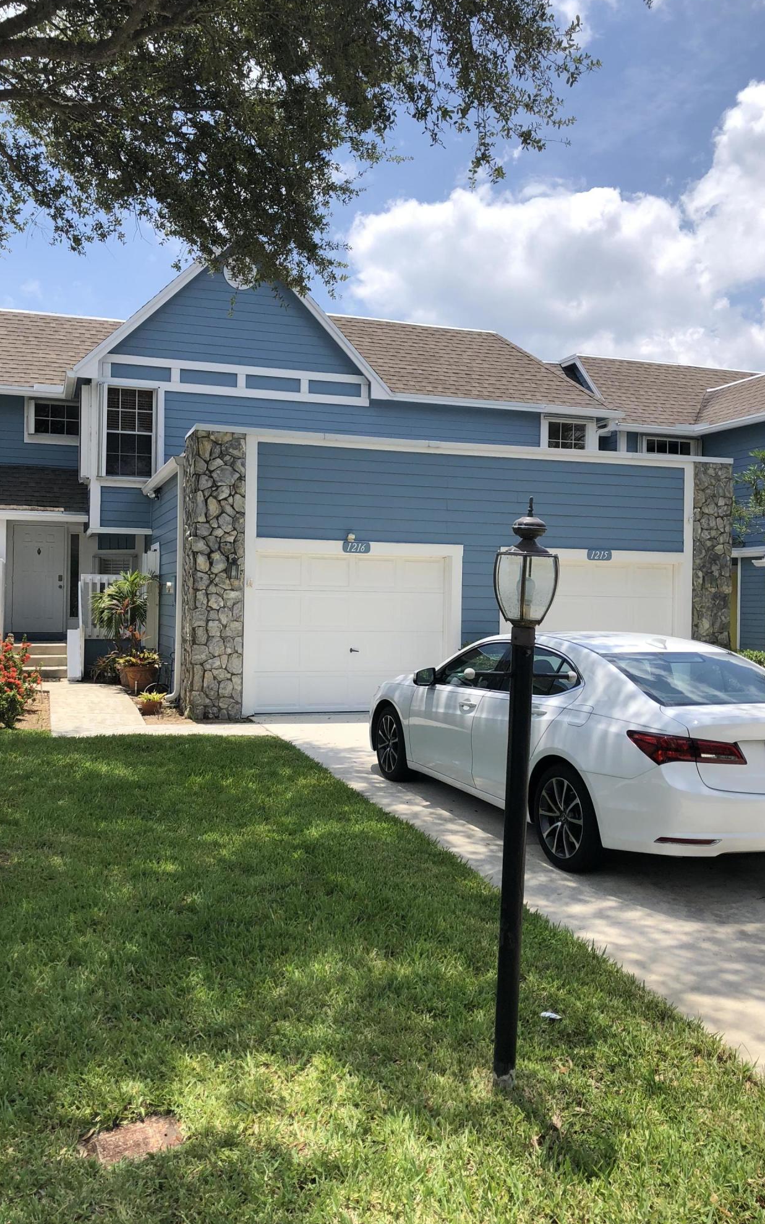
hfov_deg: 41.8
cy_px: 610
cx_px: 343
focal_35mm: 30
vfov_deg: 62.9
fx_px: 1001
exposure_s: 1/1869
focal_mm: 3.99
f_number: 1.8
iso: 20
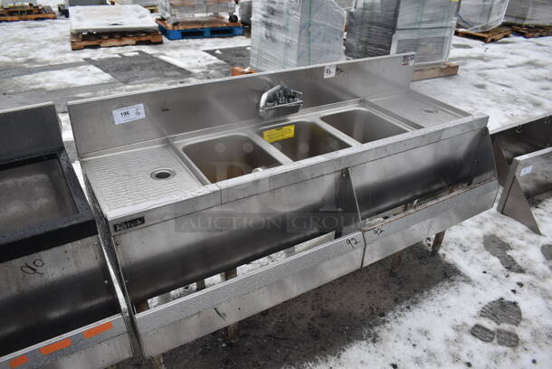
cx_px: 276
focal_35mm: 27
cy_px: 184
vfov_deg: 48.0
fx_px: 414
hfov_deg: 67.3
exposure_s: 1/160
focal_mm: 18
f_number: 5.6
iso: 200
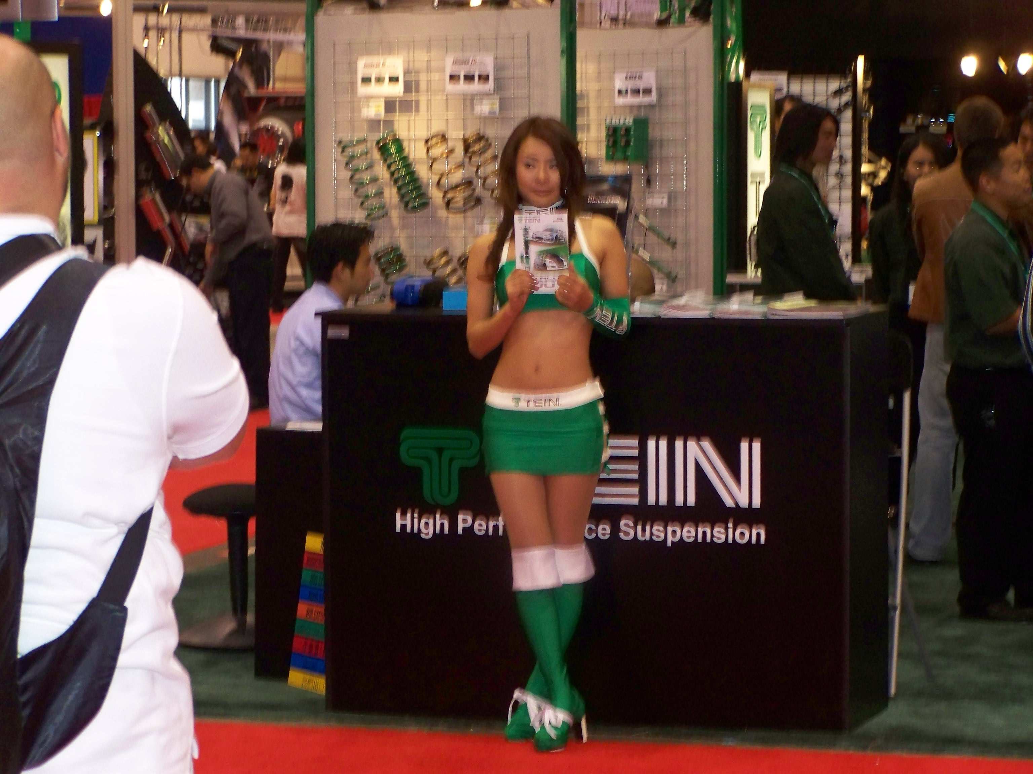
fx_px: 3671
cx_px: 516
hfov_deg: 16.0
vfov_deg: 12.0
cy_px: 387
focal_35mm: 123
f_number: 3.2
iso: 250
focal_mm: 20.3
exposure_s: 1/50
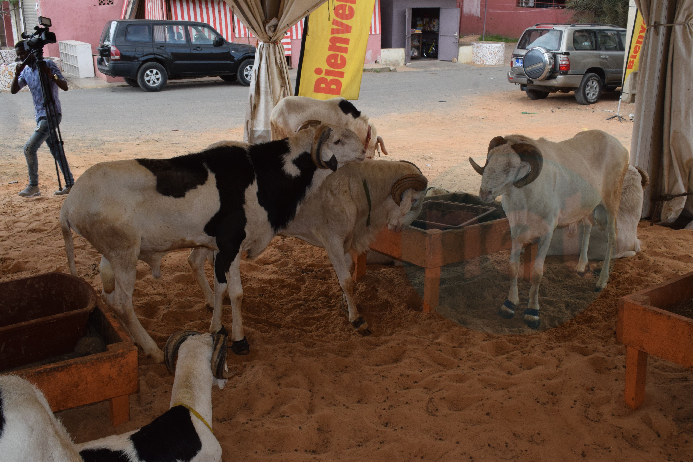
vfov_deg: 35.5
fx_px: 722
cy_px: 231
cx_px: 346
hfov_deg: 51.3
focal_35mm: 38
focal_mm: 25
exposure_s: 1/200
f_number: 16
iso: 800
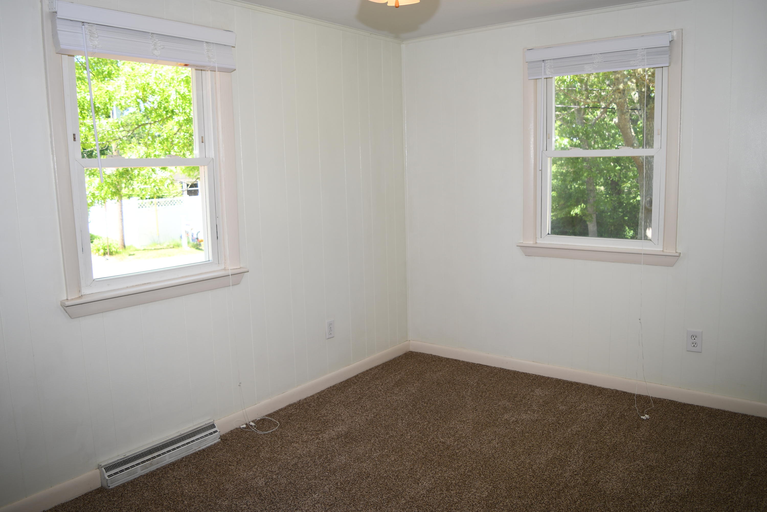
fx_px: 575
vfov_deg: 47.9
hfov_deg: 67.4
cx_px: 384
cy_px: 256
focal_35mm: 27
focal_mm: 18
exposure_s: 1/80
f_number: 4.5
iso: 100
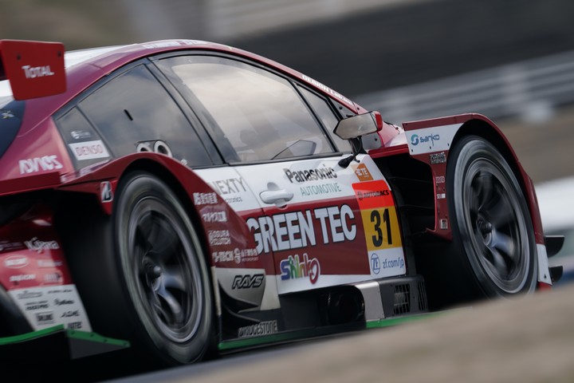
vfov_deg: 2.3
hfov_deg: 3.4
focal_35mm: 600
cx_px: 287
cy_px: 192
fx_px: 9566
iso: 200
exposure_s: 1/200
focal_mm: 600
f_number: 8
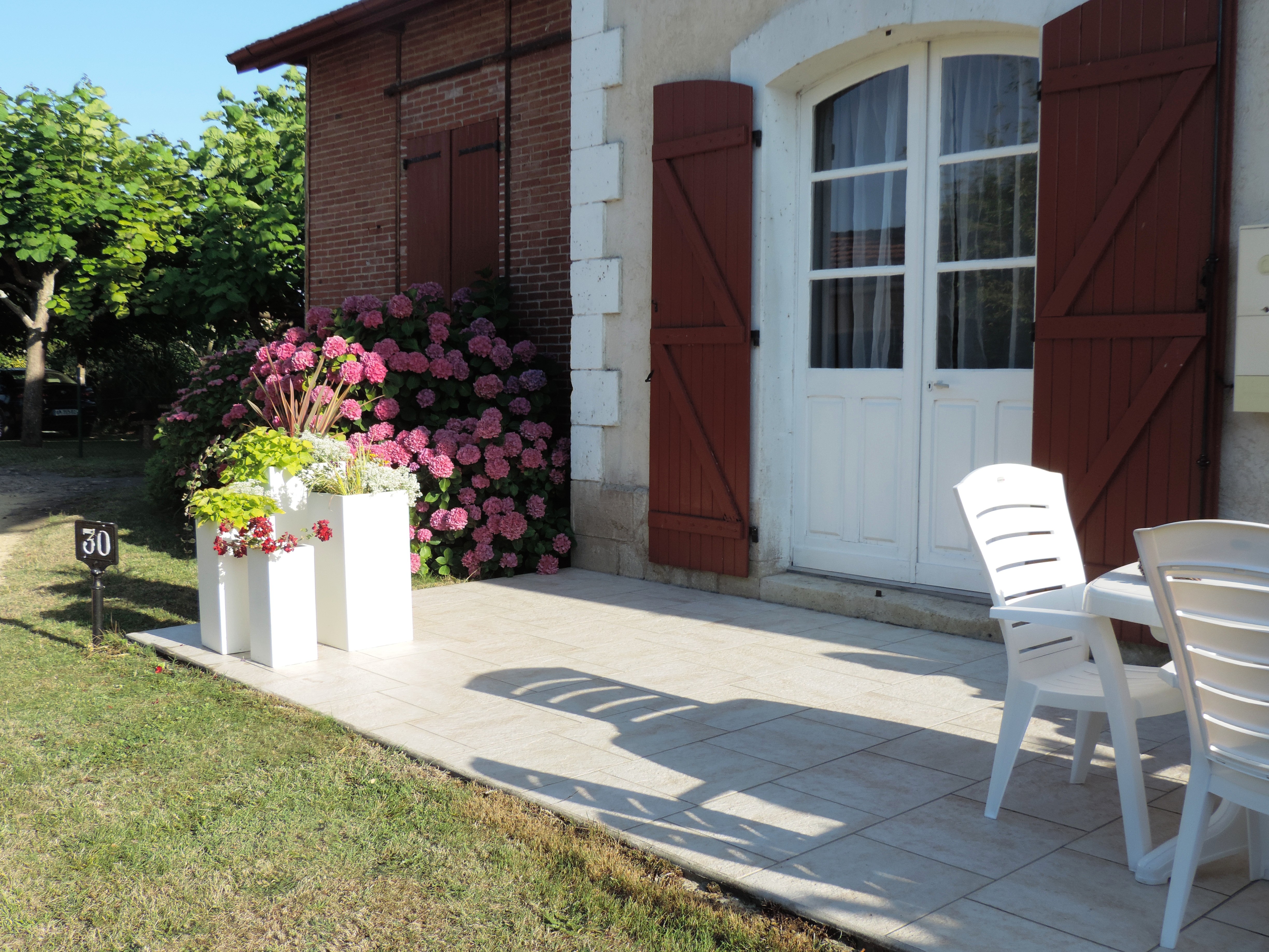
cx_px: 634
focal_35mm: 35
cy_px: 476
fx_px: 1283
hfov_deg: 52.6
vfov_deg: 40.7
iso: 80
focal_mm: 6.2
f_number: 3.3
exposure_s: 1/640
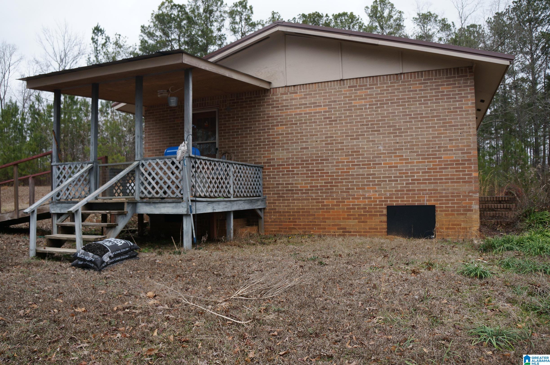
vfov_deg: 47.8
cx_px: 275
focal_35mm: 27
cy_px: 182
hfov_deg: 67.5
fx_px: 412
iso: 160
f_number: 4
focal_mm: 18
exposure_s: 1/400
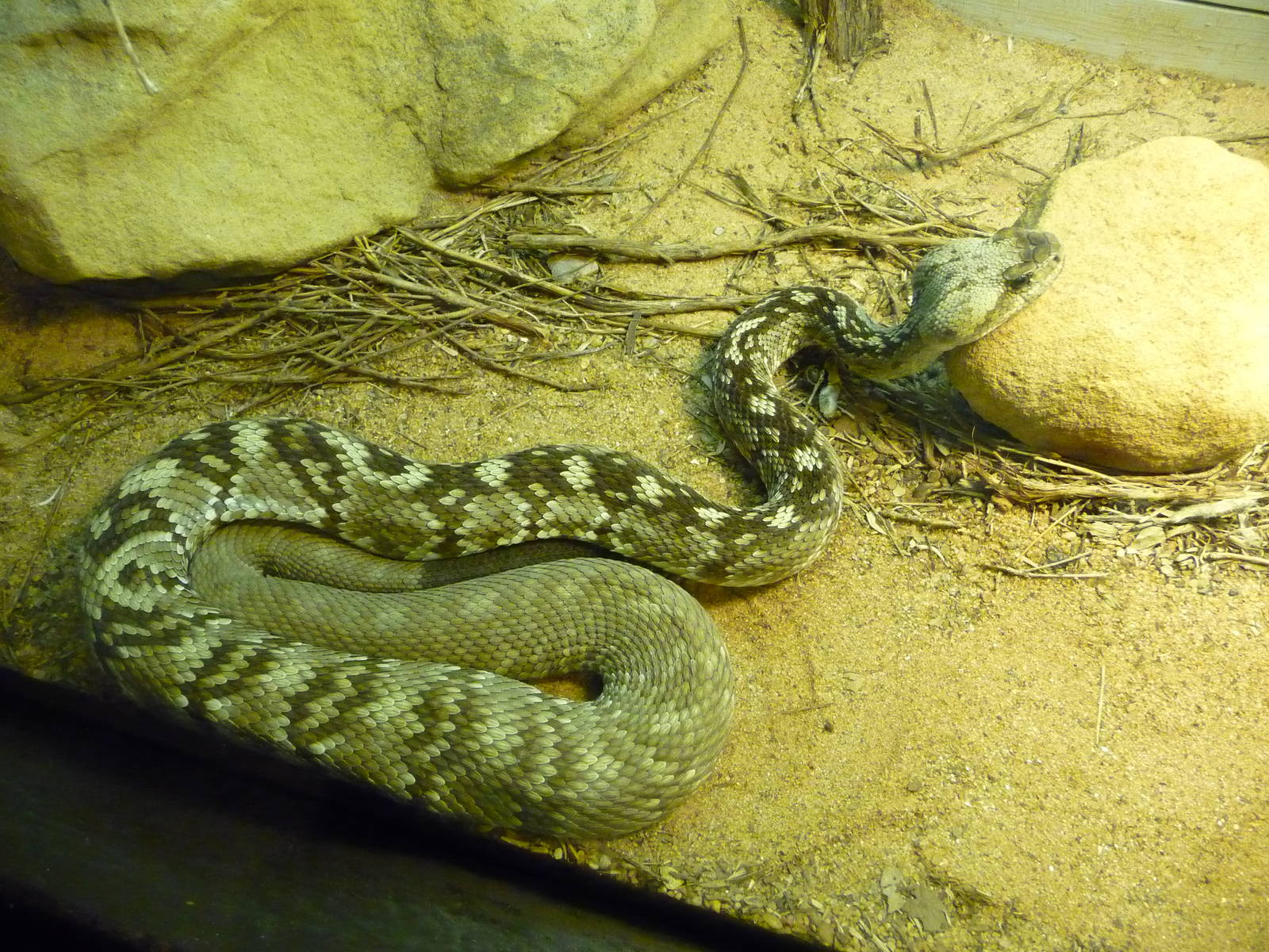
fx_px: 1026
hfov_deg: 63.4
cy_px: 476
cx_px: 634
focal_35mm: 28
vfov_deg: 49.7
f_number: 3.3
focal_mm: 4.7
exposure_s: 1/50
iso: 800
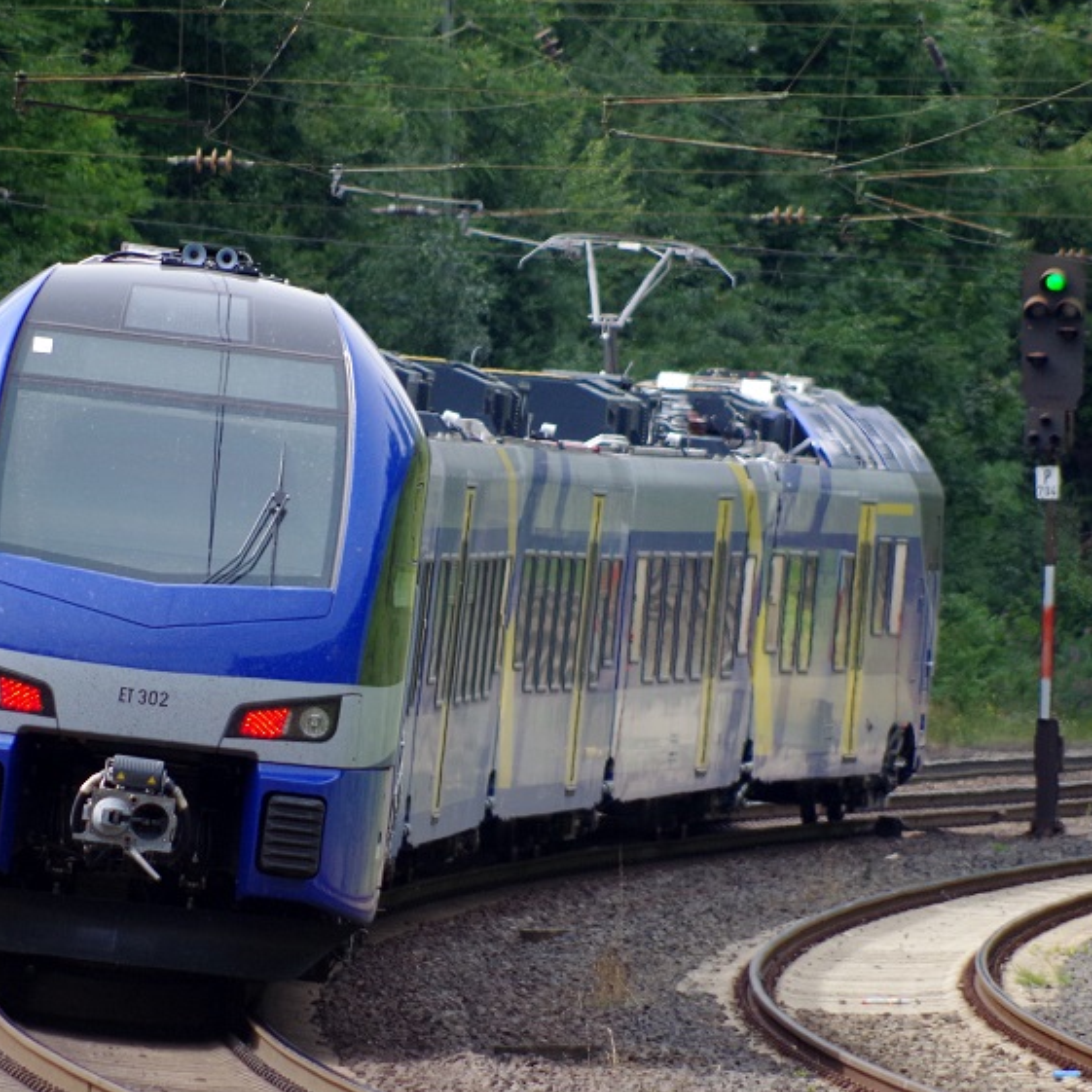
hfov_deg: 2.5
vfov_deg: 2.5
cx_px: 520
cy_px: 553
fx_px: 24840
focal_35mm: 696
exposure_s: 1/640
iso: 400
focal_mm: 300
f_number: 5.8
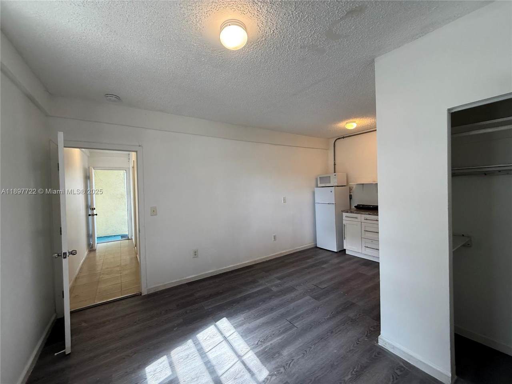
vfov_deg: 85.7
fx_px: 207
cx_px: 256
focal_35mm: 14
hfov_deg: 102.1
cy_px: 192
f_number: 2.2
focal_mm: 2.22
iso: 125
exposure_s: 1/120
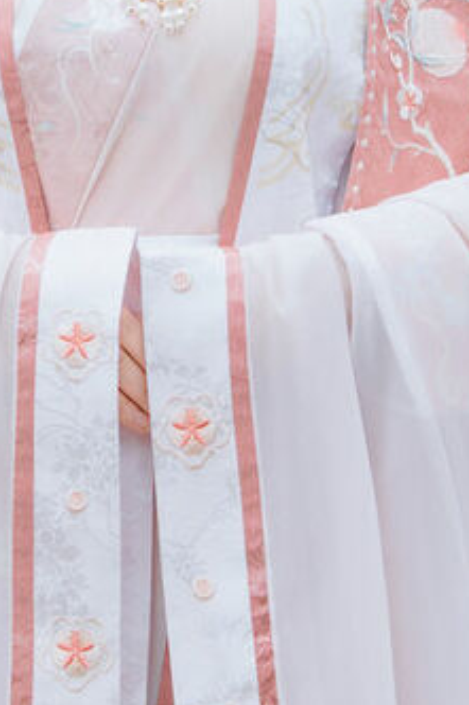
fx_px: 12441
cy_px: 44
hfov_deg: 2.2
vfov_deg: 3.2
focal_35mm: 636
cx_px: 66
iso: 100
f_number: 4
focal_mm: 135
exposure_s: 1/125
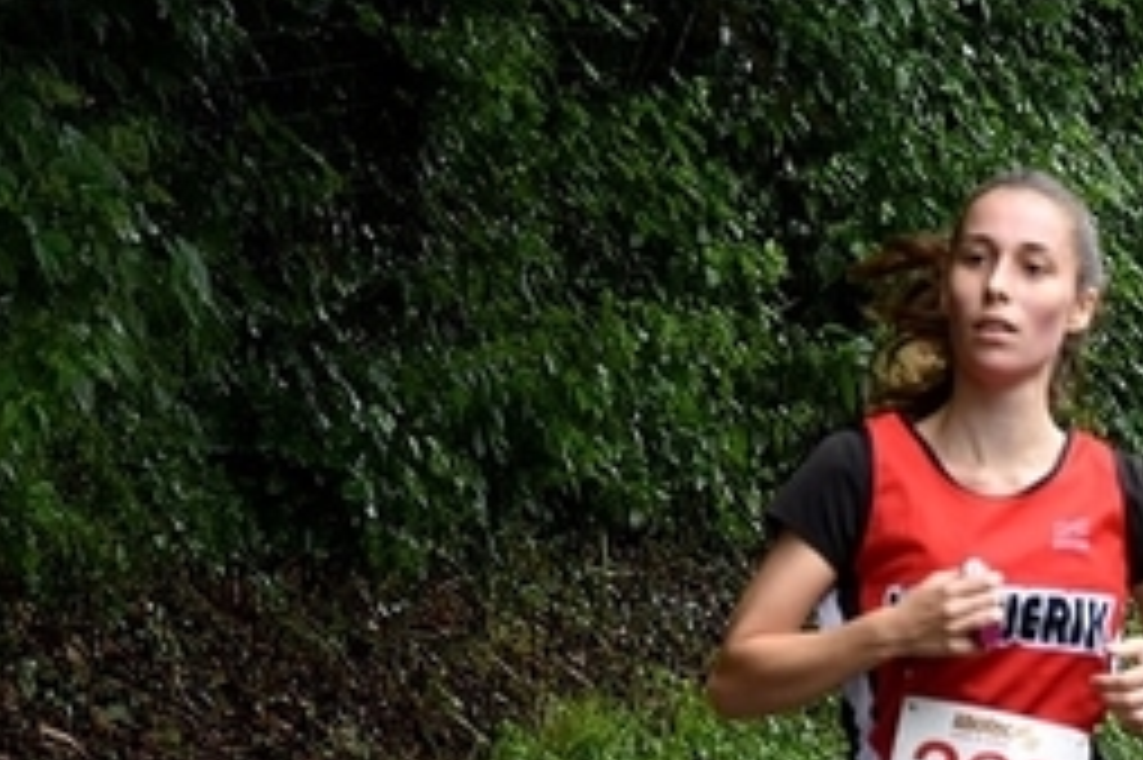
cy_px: 769
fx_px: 8446
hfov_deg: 7.7
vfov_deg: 5.1
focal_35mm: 266
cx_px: 1323
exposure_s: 1/500
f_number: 5.3
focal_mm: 75
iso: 800
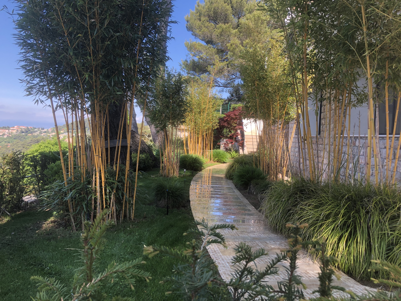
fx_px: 324
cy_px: 150
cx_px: 200
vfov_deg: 49.7
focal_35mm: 28
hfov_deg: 63.4
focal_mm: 3.99
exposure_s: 1/306
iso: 20
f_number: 1.8
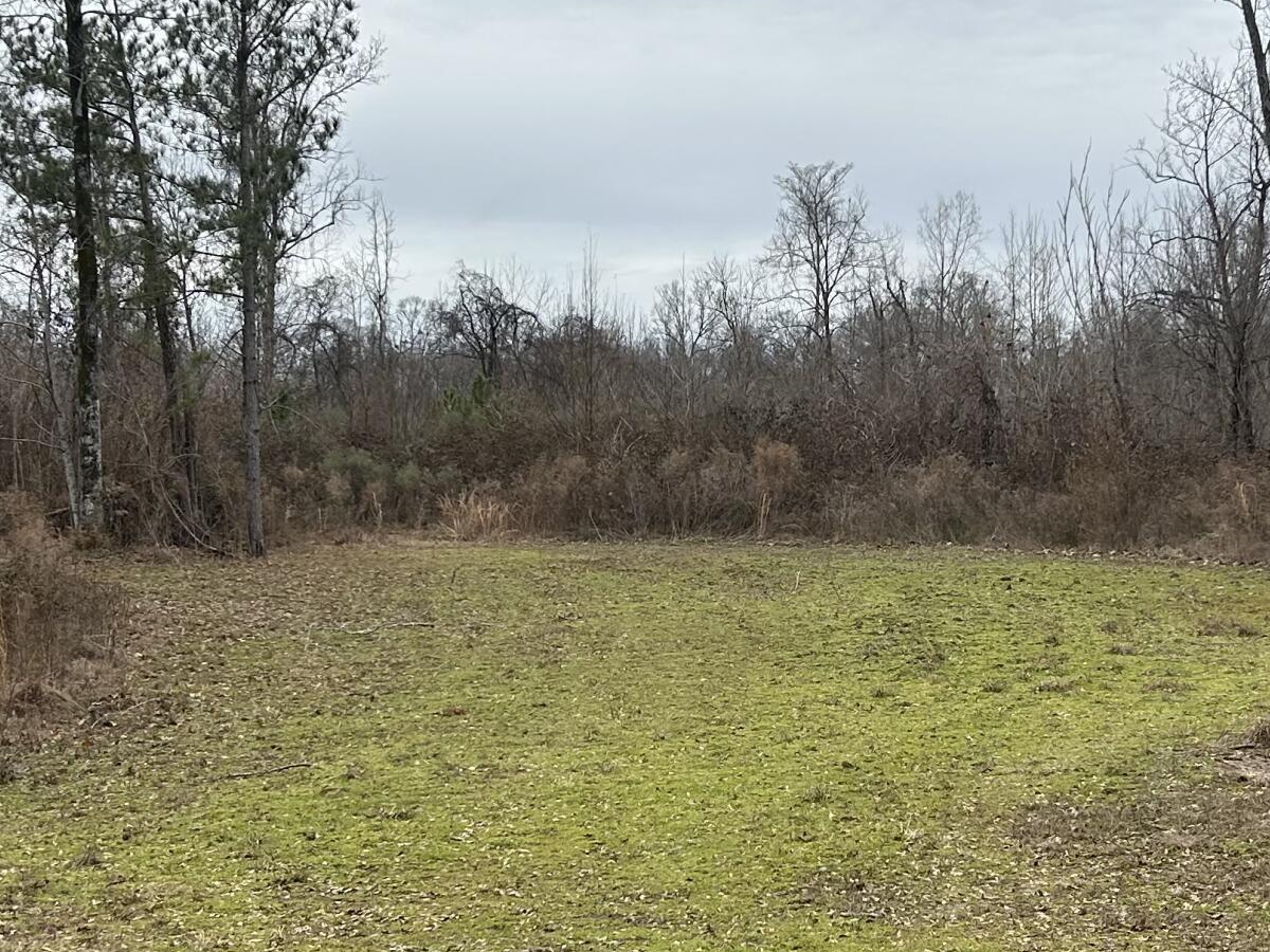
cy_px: 505
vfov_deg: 22.6
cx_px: 724
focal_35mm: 65
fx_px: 2385
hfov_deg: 29.8
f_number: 1.5
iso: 50
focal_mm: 5.7
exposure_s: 1/3460
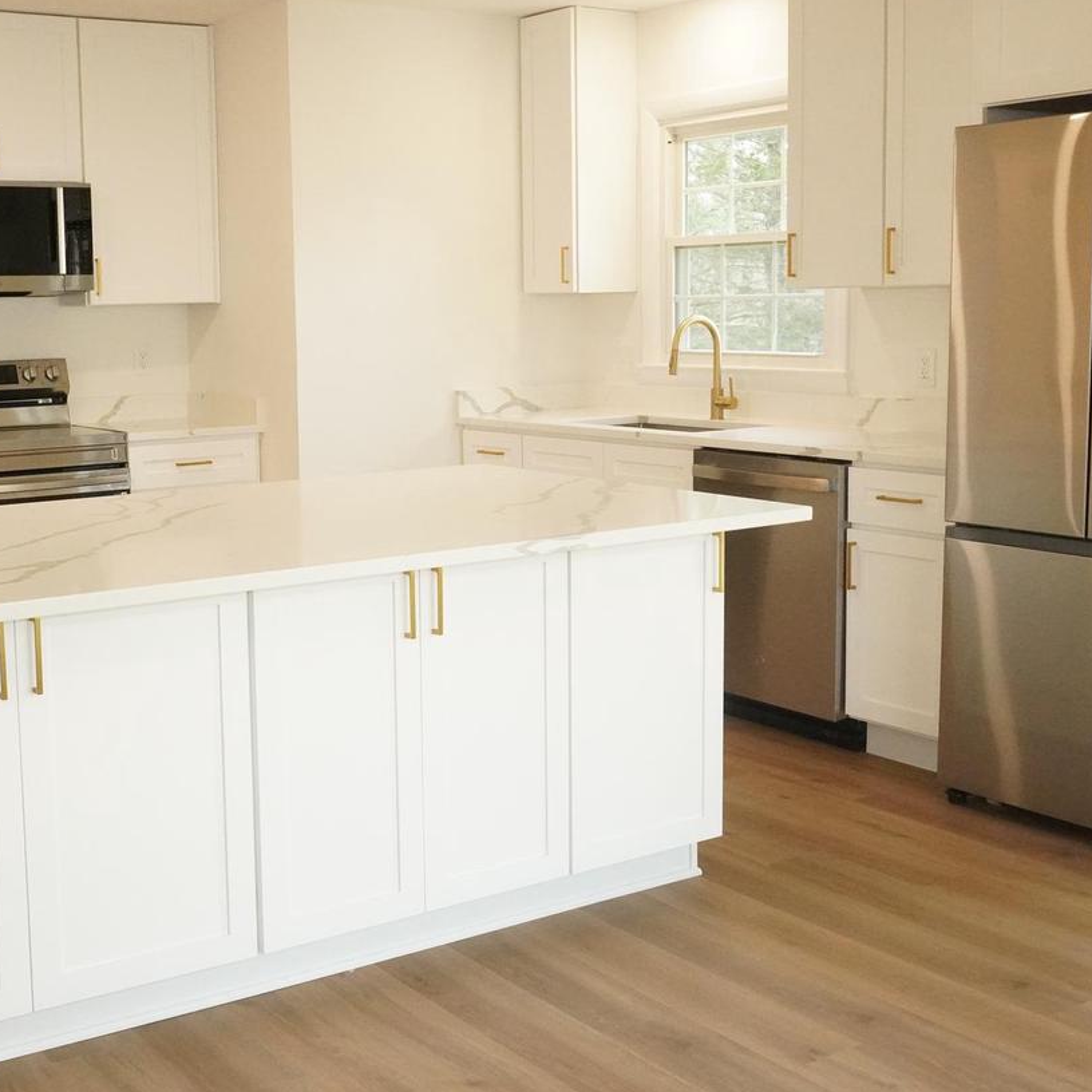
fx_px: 1606
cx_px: 345
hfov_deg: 37.1
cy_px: 476
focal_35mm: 45
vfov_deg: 37.5
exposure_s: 1/160
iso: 6400
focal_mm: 20
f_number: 10
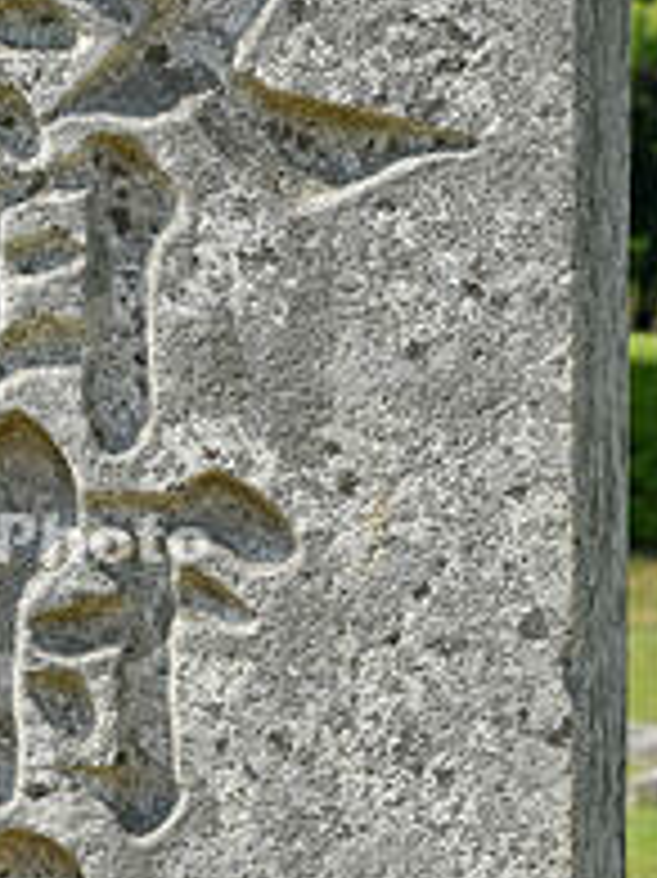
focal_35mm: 311
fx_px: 7879
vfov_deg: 6.4
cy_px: 529
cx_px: 14
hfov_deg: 4.8
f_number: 11
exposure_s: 1/160
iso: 200
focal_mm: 105
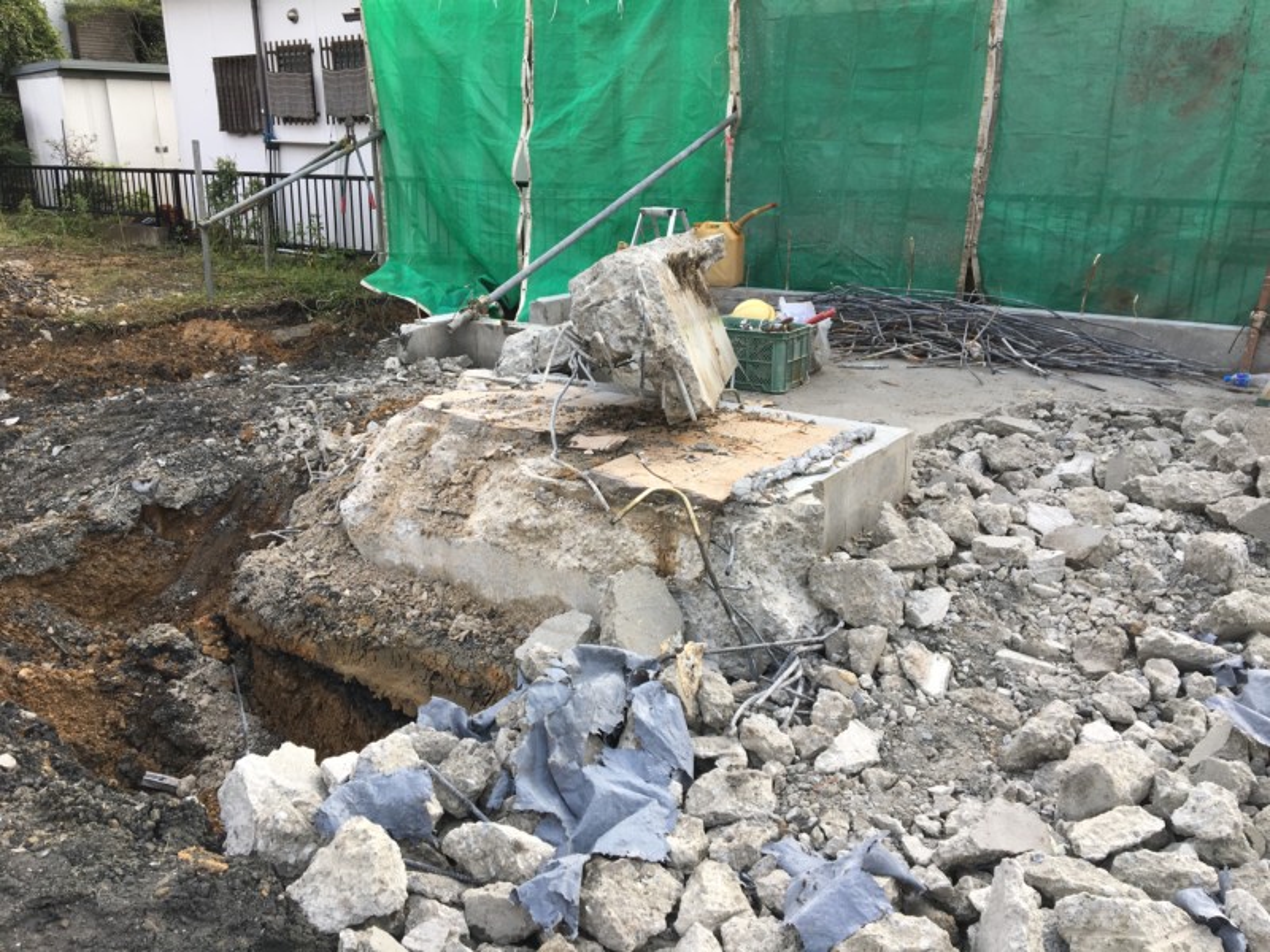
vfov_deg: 48.2
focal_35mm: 29
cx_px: 635
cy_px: 476
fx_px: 1064
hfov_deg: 61.7
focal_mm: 4.15
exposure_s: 1/460
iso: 25
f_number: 2.2
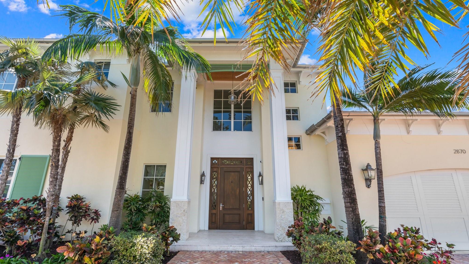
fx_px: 211
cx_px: 232
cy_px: 139
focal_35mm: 17
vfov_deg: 63.9
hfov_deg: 95.9
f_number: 10
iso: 500
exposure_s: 1/60
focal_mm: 16
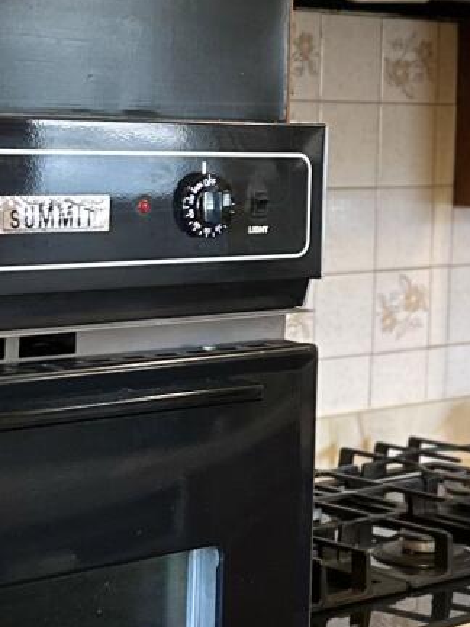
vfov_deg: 17.7
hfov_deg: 13.0
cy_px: 305
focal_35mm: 111
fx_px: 2009
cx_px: 566
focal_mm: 6.86
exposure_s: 1/60
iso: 400
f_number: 1.78
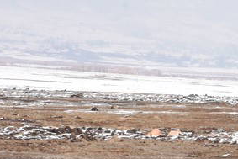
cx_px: 427
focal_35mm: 304
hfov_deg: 6.6
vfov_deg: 4.5
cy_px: 247
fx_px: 2011
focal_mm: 56
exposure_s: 1/250
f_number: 18
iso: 800
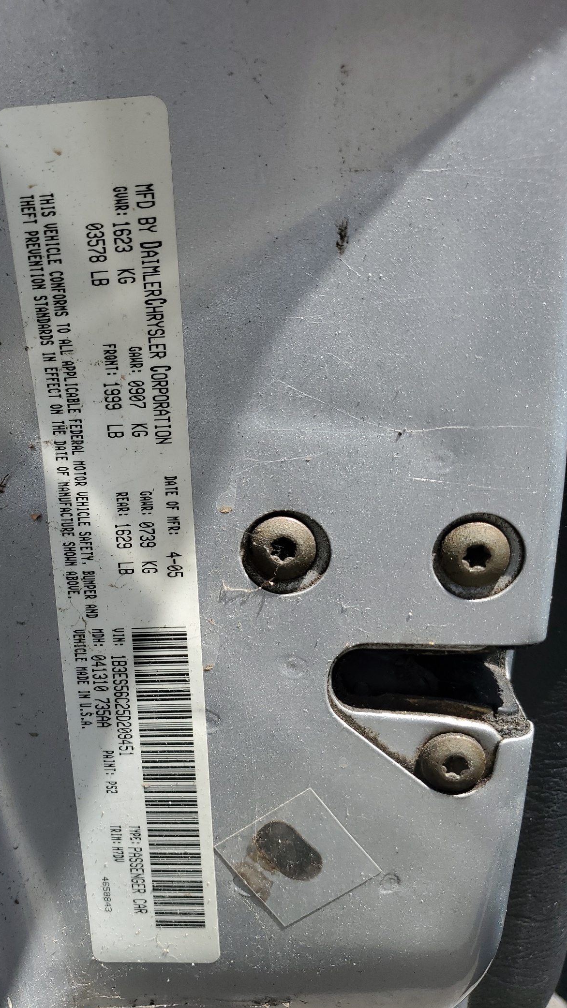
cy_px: 514
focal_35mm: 29
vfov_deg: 66.1
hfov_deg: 39.8
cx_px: 196
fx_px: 775
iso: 50
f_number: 1.5
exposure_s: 1/1429
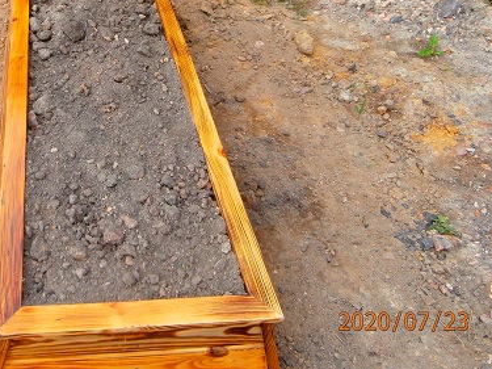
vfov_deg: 34.0
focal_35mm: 41
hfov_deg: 43.6
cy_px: 72
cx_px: 97
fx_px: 583
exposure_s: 1/400
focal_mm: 4.2
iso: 100
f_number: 3
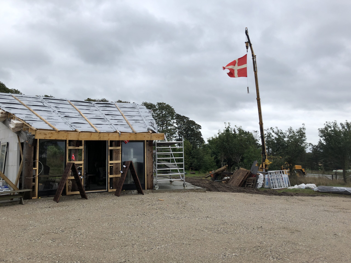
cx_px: 176
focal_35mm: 28
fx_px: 284
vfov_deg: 49.7
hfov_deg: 63.4
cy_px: 132
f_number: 1.8
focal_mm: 3.99
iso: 20
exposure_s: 1/800
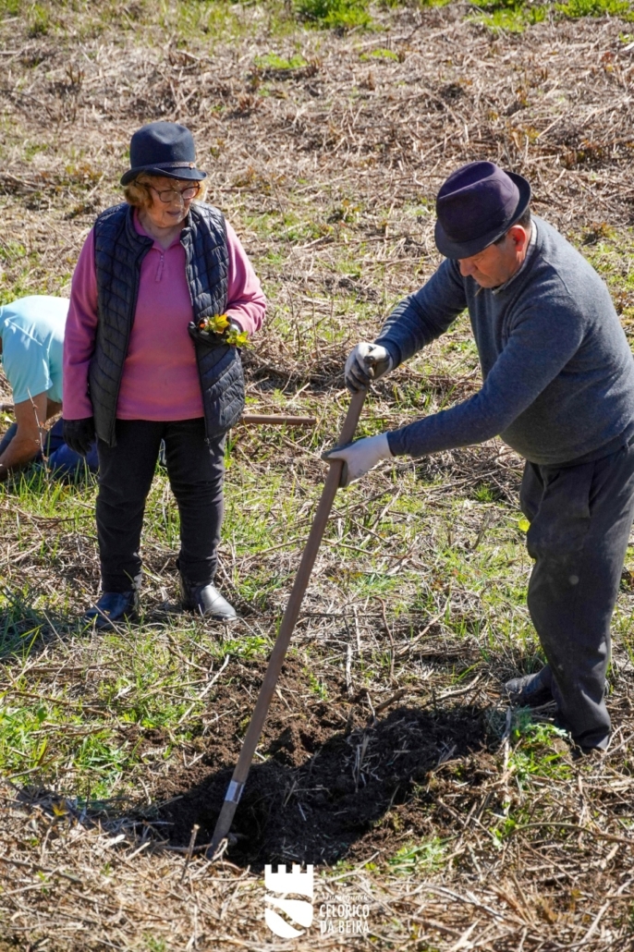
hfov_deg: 12.2
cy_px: 476
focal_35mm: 112
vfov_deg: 18.3
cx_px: 317
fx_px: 2960
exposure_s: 1/2000
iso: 1000
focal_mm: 75
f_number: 5.6
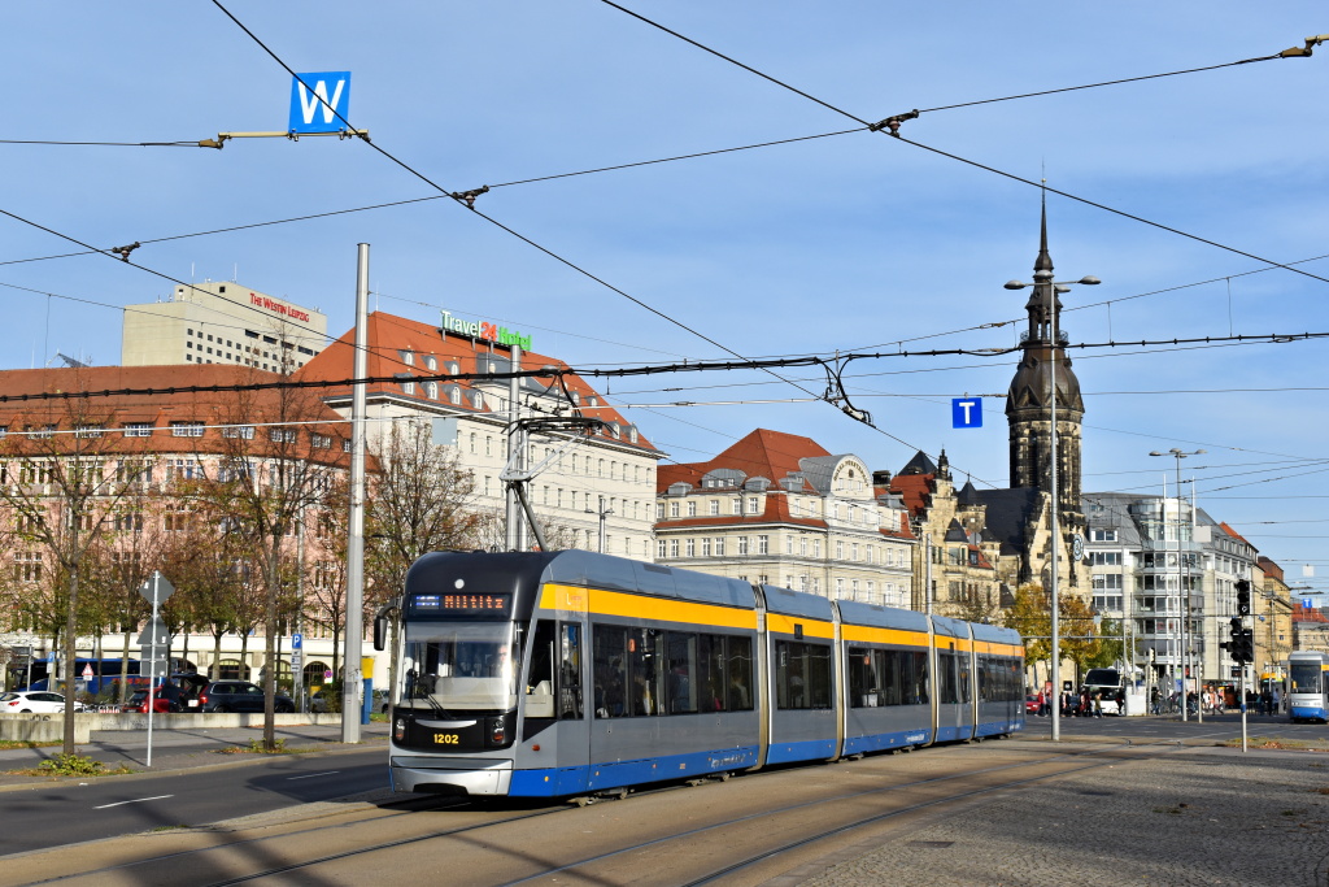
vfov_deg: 25.8
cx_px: 664
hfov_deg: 37.8
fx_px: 1938
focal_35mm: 52
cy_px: 444
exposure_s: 1/400
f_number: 10
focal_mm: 35
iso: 200
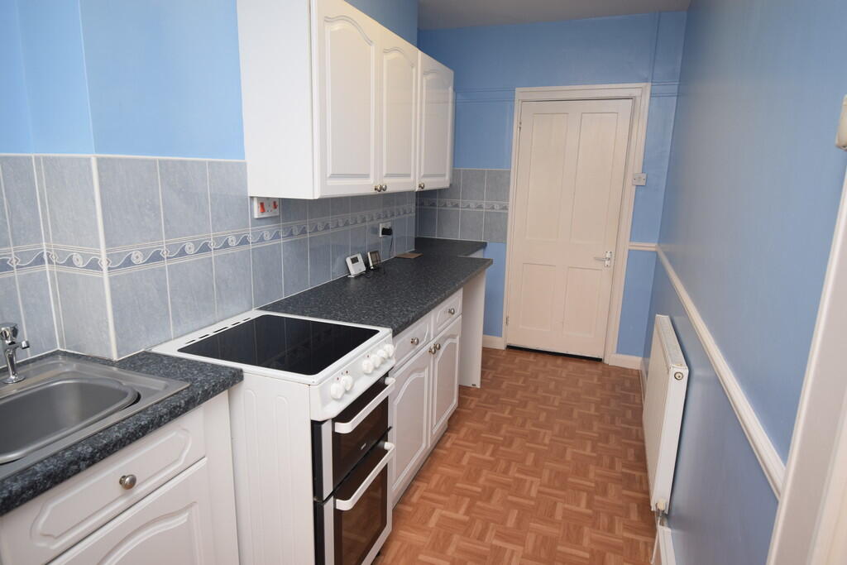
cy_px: 282
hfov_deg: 81.2
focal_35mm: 21
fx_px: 494
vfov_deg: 59.5
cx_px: 424
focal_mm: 14
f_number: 5
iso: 400
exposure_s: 1/60
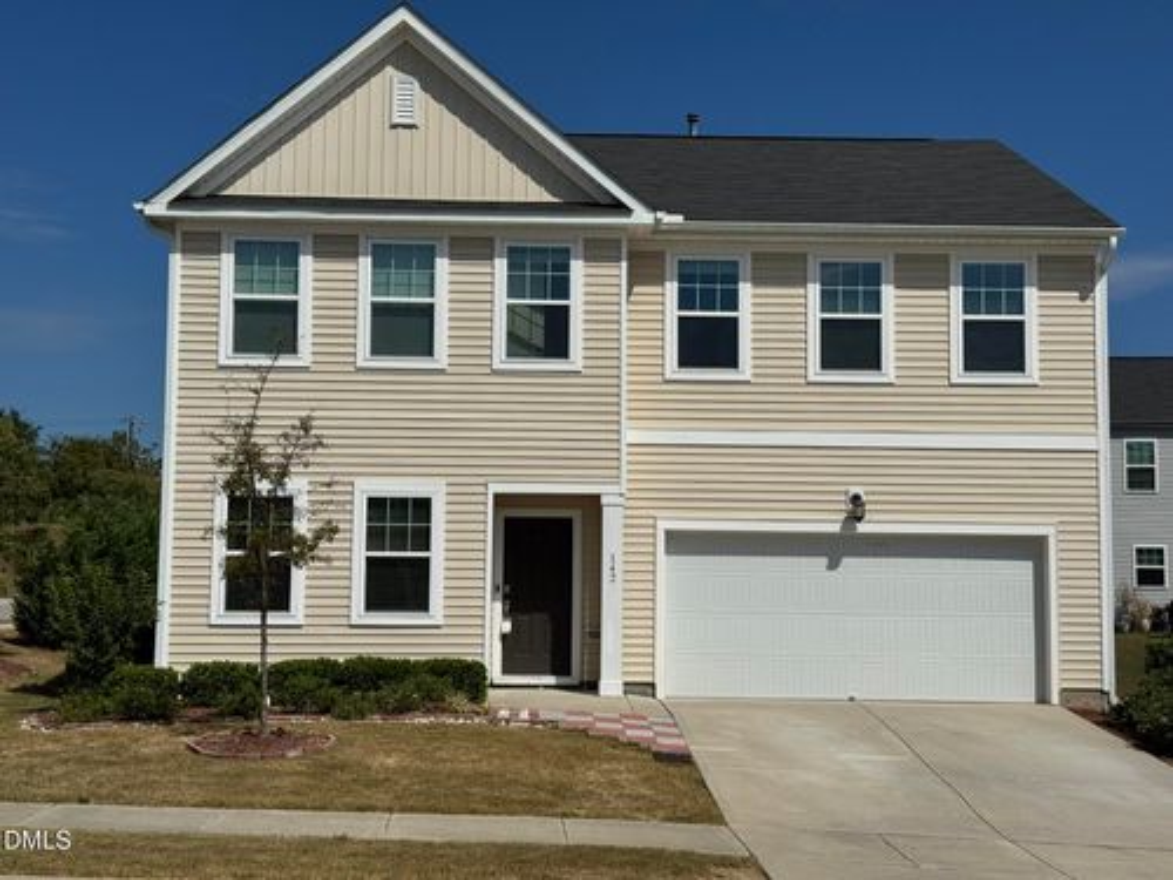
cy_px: 440
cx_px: 586
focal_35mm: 48
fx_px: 1627
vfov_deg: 30.3
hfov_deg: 39.7
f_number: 1.78
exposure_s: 1/15385
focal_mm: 6.76
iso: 50
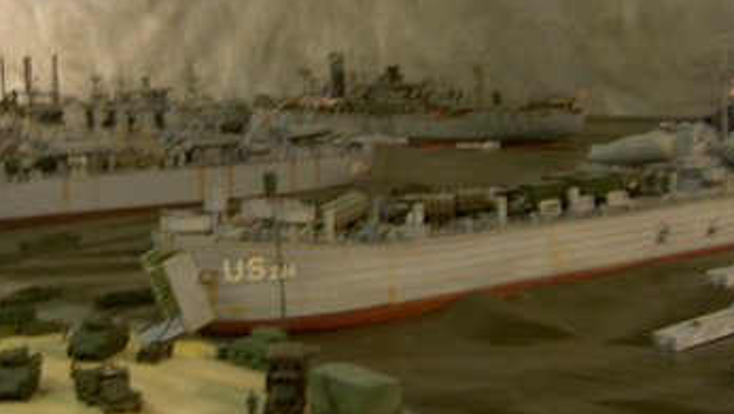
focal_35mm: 57
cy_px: 149
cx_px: 275
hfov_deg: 36.4
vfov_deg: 21.1
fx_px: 1110
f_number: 2.8
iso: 50
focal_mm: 5.6
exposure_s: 1/8
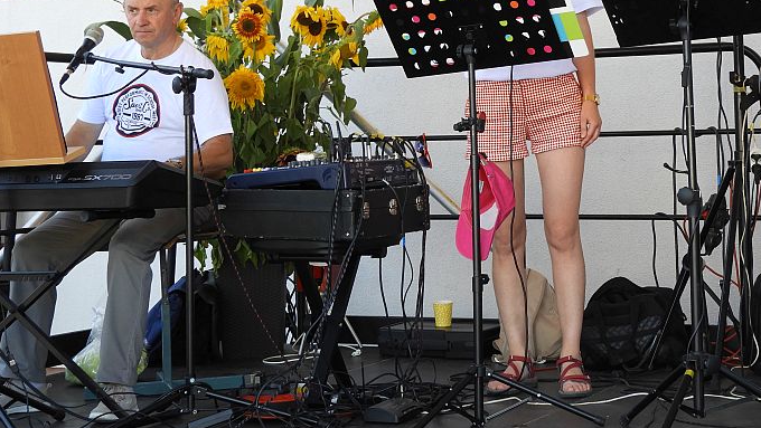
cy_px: 46
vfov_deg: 14.6
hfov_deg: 25.7
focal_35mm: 82
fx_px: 1655
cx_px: 513
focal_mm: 9
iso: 100
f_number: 4
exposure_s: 1/80
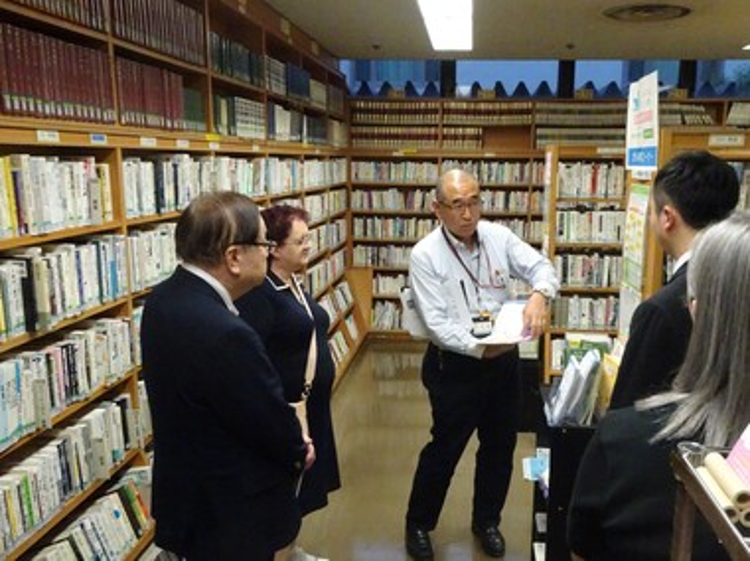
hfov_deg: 71.7
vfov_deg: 56.7
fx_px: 519
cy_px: 280
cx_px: 375
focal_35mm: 24
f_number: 3.5
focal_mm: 4.1
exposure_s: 1/125
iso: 1600
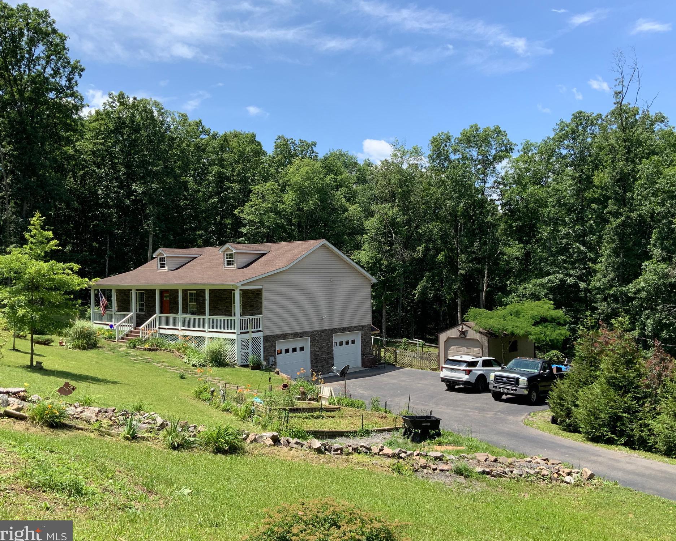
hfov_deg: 57.2
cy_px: 272
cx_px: 352
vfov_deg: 47.1
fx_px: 620
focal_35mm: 31
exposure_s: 1/1342
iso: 16
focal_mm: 3
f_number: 1.8
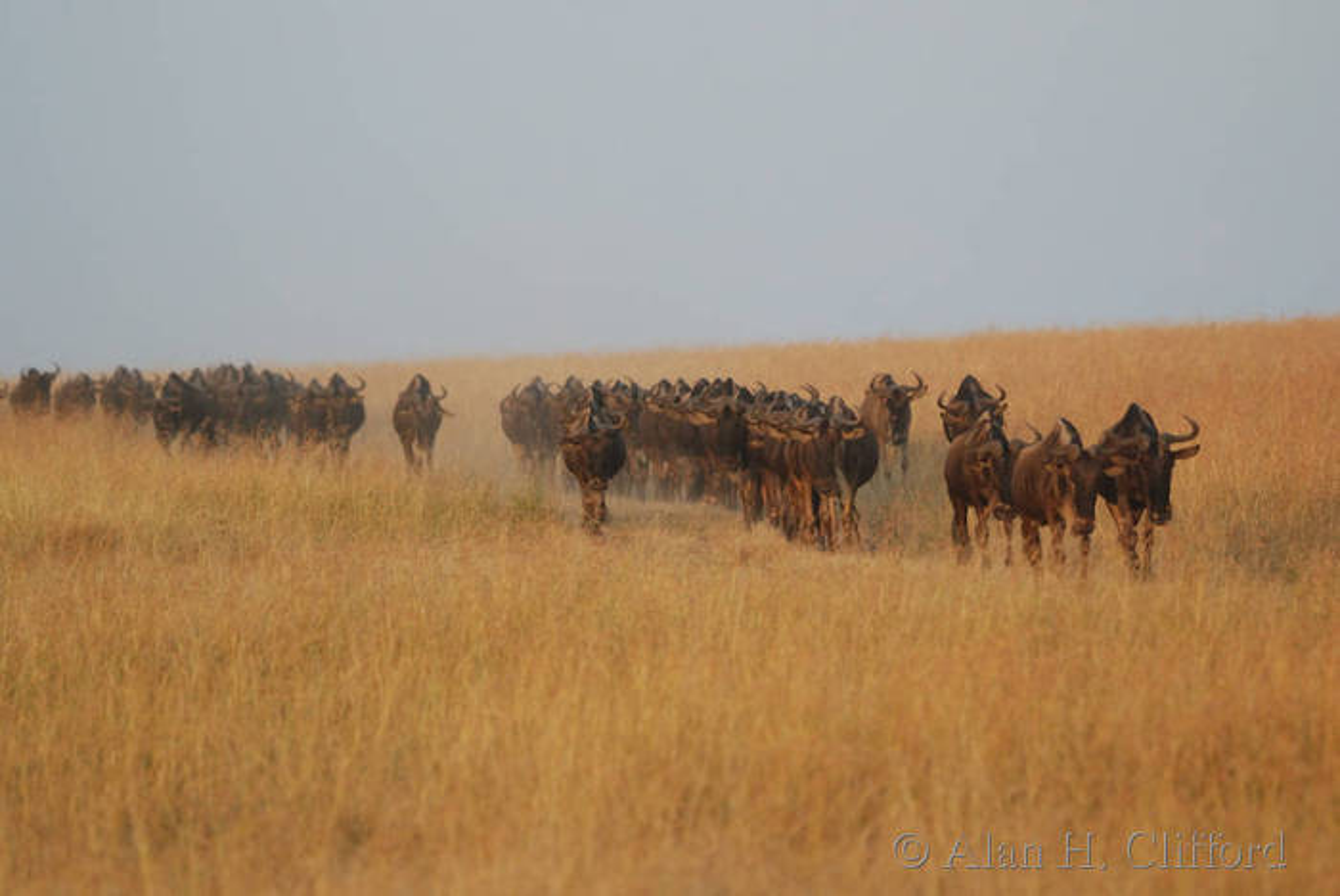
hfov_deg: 3.4
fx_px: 22351
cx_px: 670
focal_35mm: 600
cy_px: 448
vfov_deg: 2.3
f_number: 5.6
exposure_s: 1/400
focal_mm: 400
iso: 800
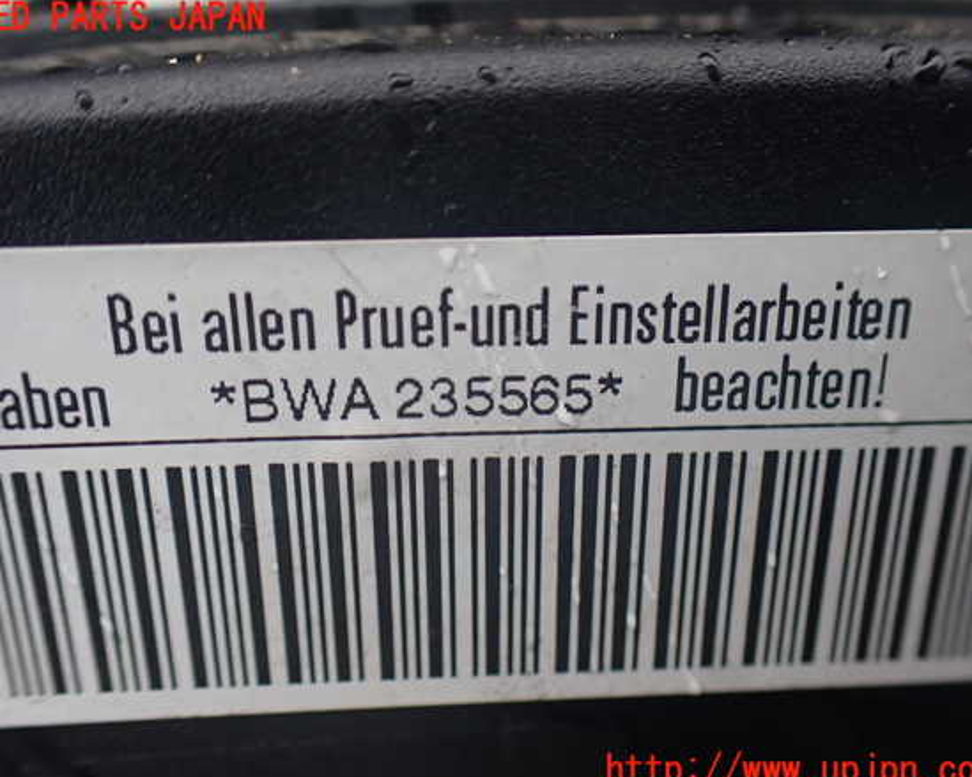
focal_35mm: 32
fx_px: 920
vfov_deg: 45.8
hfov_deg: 55.7
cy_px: 395
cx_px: 474
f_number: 2.3
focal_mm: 5.4
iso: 250
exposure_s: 1/125
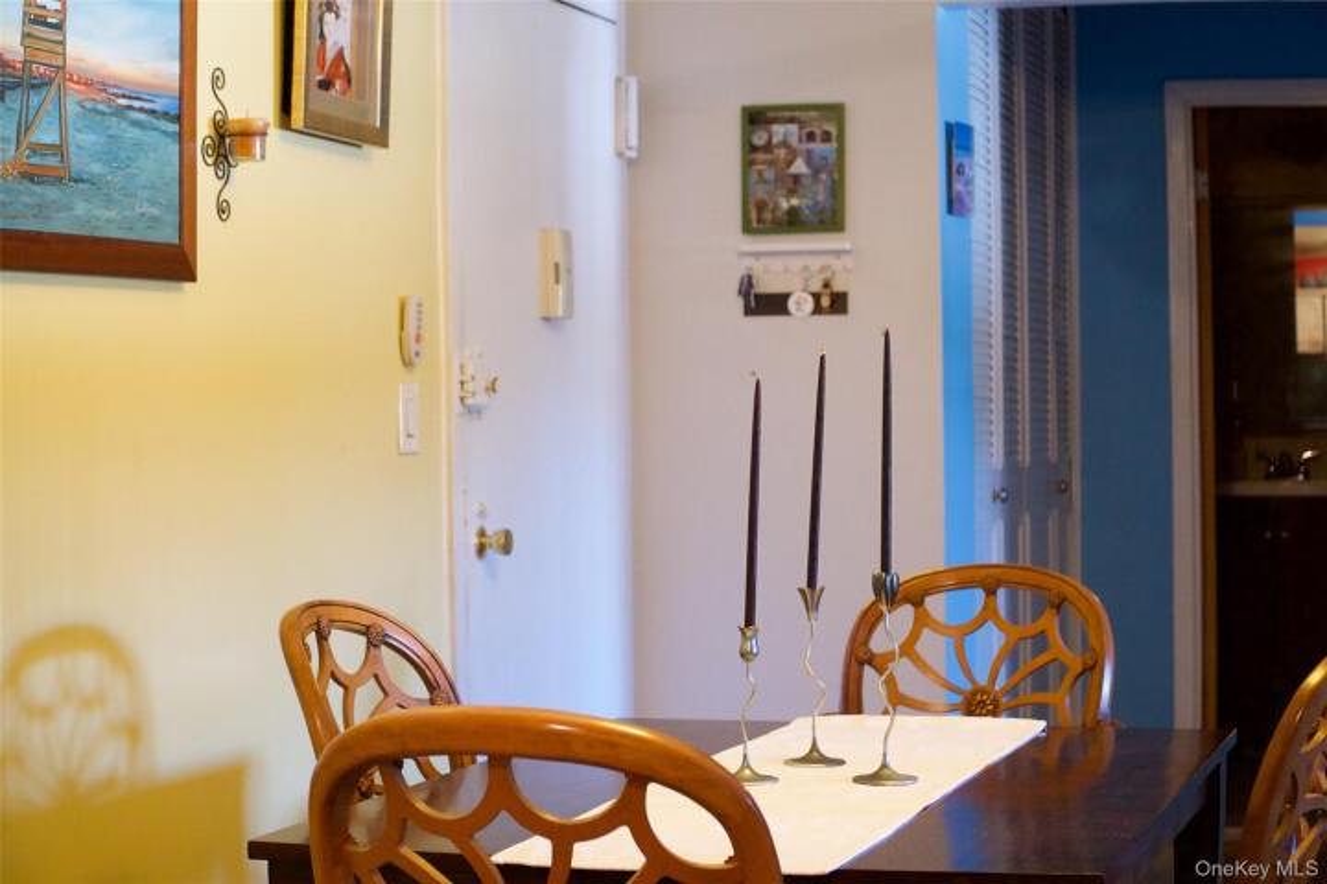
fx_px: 2211
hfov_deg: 33.4
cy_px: 442
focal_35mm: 60
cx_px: 664
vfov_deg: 22.6
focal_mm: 40
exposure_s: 1/50
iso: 1250
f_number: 4
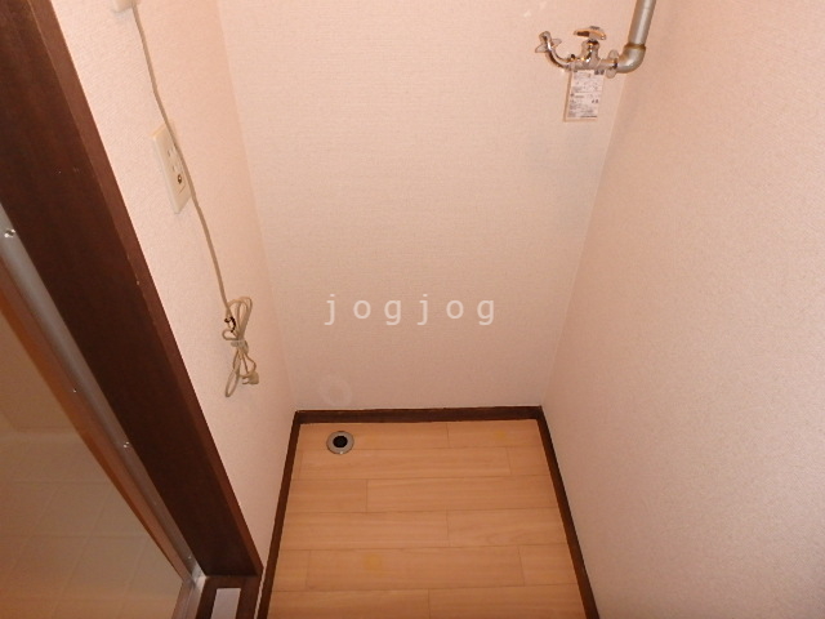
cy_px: 310
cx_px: 412
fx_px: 500
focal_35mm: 21
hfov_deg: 79.0
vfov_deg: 63.4
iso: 400
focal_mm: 3.7
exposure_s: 1/30
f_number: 3.5
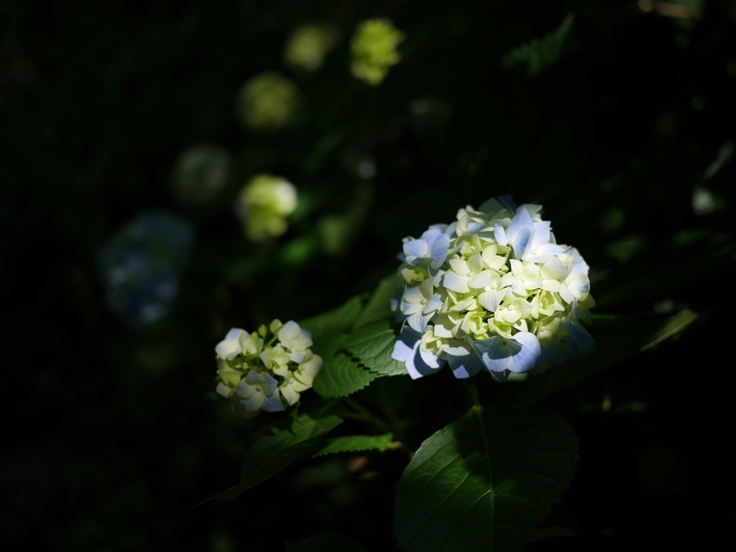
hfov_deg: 46.8
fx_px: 850
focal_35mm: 40
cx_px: 368
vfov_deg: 36.0
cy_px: 276
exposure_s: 1/5000
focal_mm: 20
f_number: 1.7
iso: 200
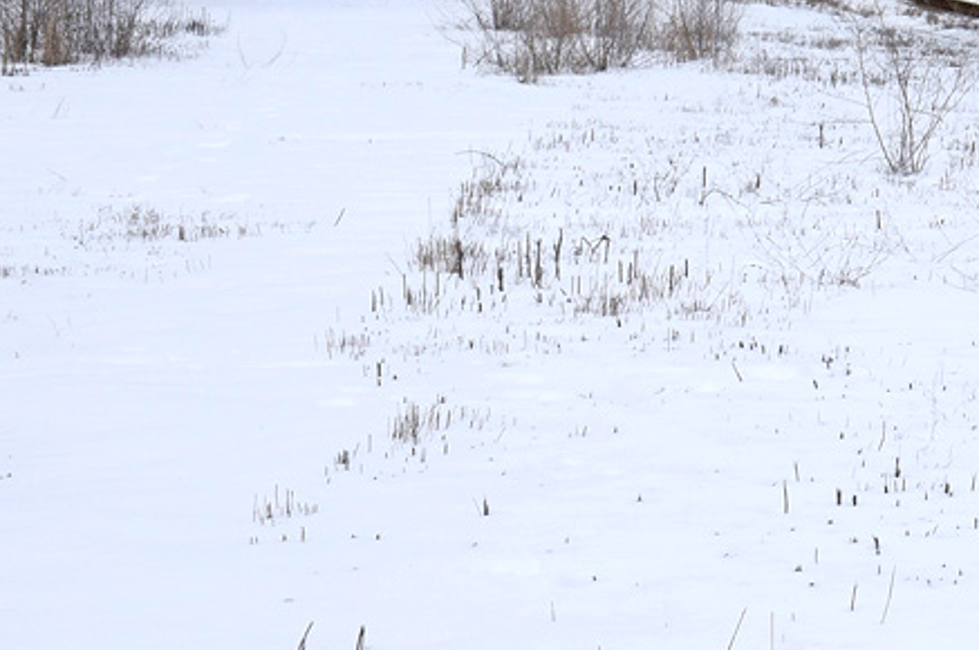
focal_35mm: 125
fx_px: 3394
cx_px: 1532
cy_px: -352
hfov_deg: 15.0
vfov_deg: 10.5
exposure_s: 1/500
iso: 250
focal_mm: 26
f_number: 8
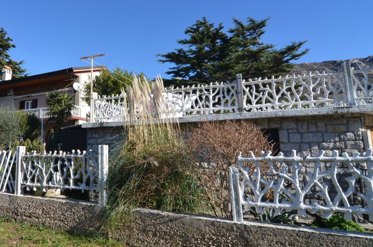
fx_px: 235
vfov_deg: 55.5
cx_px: 128
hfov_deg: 74.9
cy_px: 120
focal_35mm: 23
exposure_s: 1/250
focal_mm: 11
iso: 125
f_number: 8
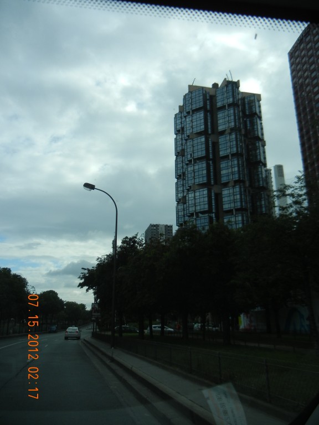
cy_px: 212
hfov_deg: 46.8
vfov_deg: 60.0
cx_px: 160
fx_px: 369
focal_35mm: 30
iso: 160
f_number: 7
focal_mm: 5.4
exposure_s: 1/395
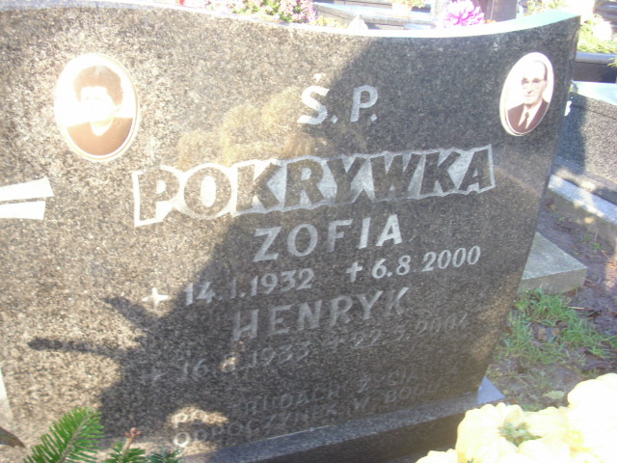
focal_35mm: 37
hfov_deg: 50.1
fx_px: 659
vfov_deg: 38.7
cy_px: 232
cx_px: 308
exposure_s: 1/60
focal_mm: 6.2
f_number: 2.8
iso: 100
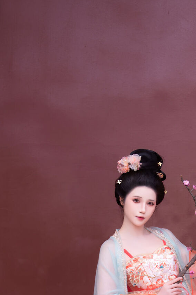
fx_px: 1283
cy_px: 244
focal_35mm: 157
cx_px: 176
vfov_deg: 13.0
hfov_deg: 8.7
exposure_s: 1/2000
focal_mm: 85
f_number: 2.8
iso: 800
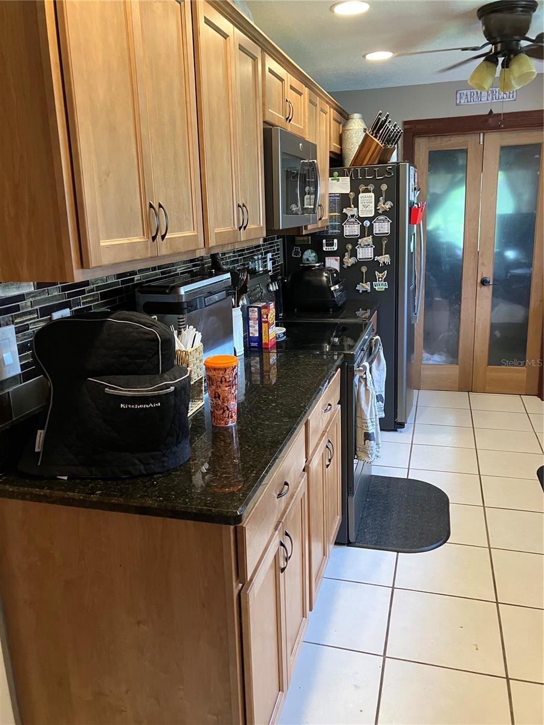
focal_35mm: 28
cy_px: 362
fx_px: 587
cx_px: 272
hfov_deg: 49.7
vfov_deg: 63.4
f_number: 1.8
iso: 200
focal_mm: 3.99
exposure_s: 1/60
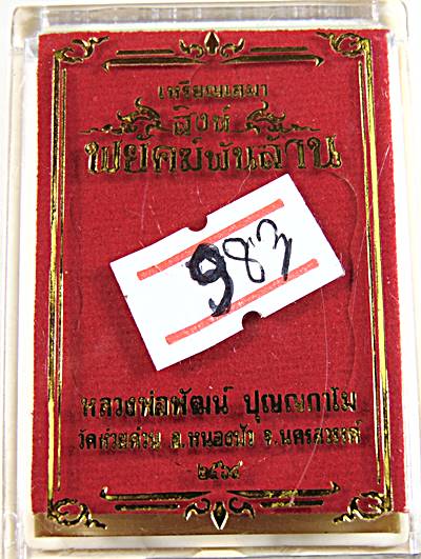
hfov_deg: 29.2
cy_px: 280
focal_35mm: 50
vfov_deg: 38.1
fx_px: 809
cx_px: 210
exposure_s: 1/30
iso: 80
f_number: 3.5
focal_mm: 9
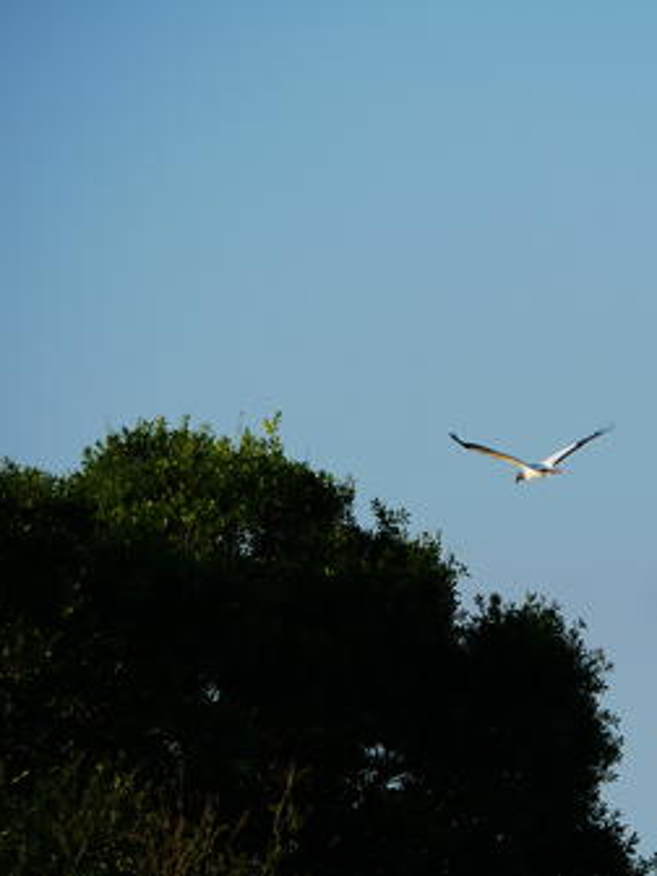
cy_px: 438
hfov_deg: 2.4
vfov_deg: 3.2
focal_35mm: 628
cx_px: 534
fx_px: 15892
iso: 200
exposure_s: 1/1000
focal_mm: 234
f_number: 6.3
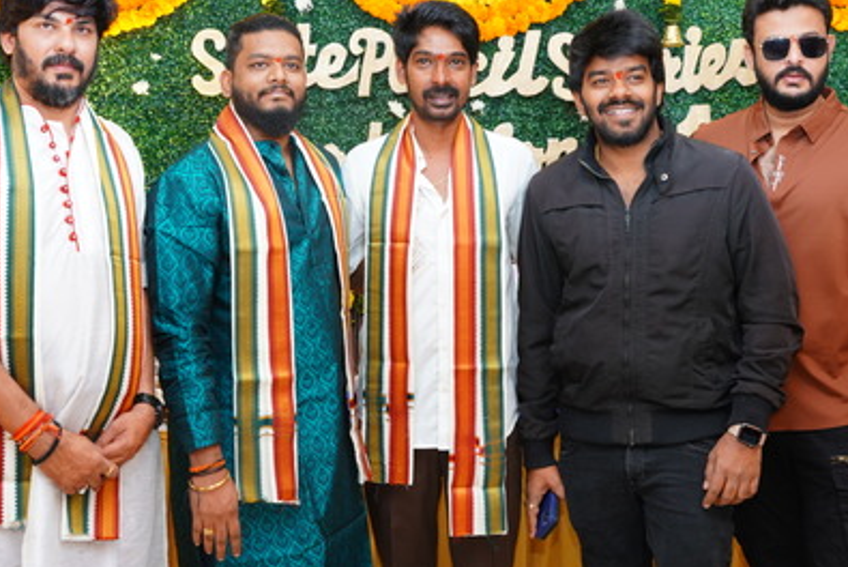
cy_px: 185
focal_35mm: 50
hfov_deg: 39.4
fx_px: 1182
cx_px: 392
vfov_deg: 26.8
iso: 640
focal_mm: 33.1
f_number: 5.6
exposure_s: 1/160
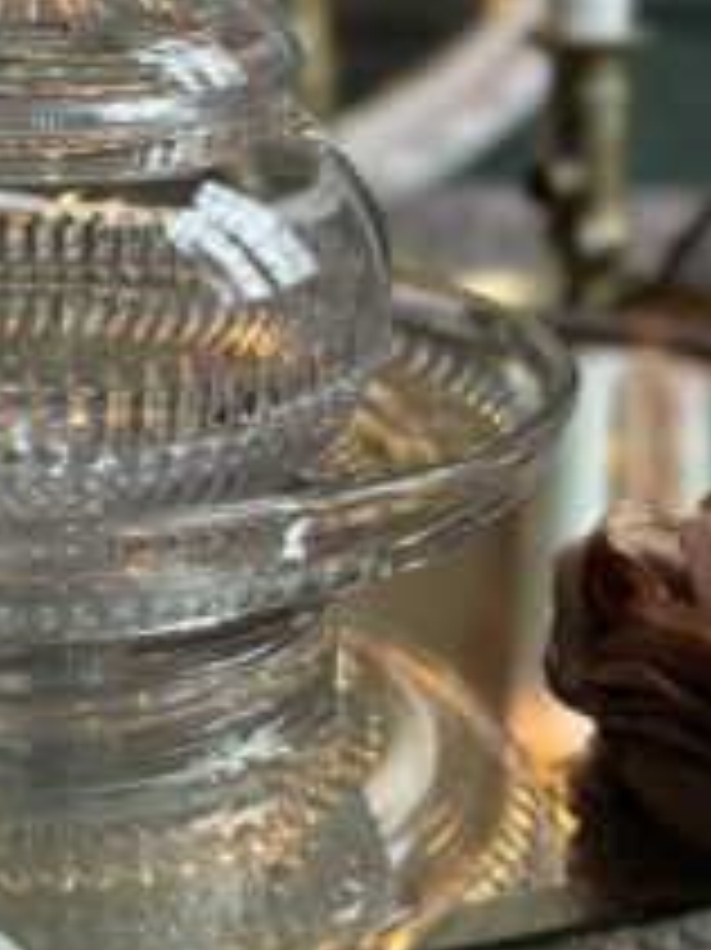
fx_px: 2495
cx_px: 58
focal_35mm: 91
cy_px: 248
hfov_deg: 16.0
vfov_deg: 21.4
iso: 200
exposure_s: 1/60
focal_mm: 6.86
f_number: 1.78
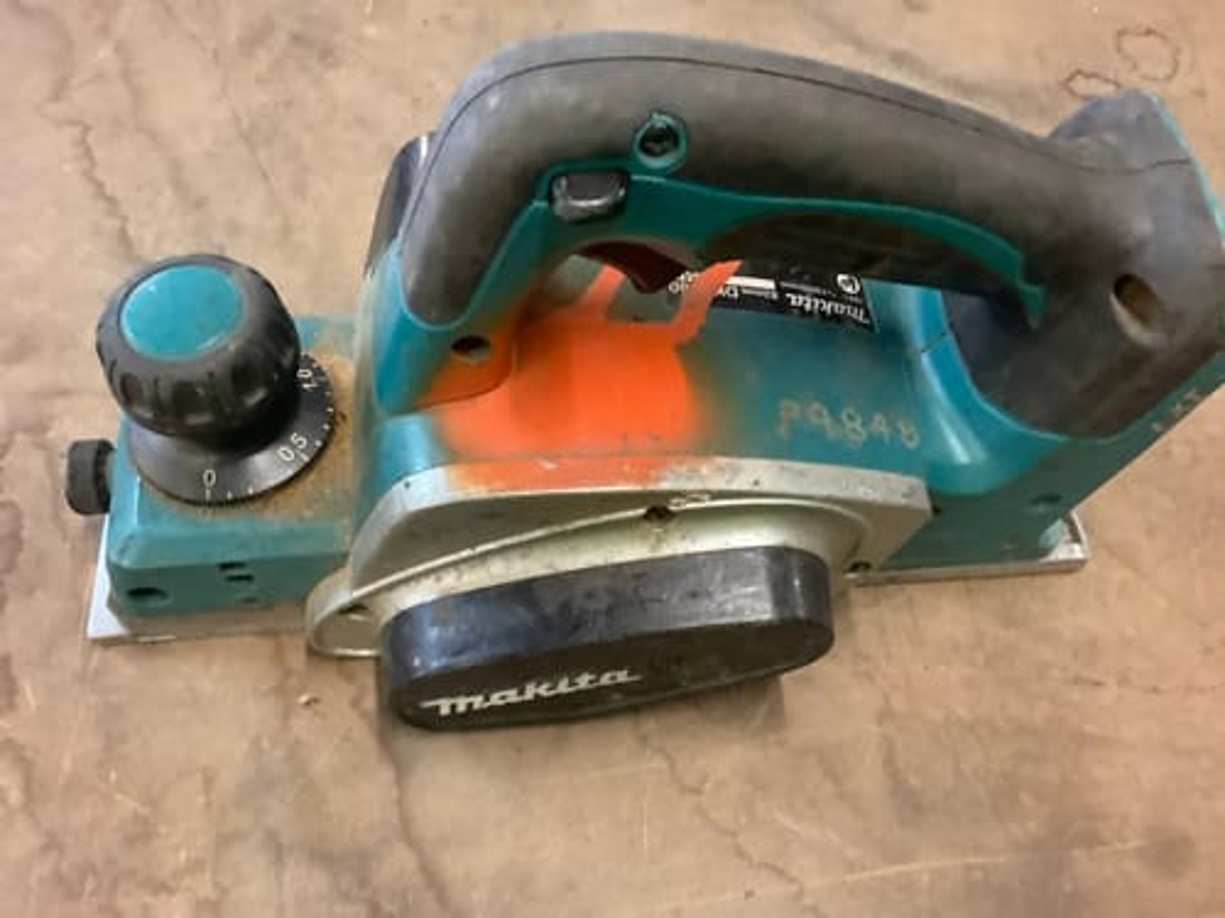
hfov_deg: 58.4
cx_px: 612
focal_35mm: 31
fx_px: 1097
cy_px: 459
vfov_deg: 45.4
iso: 500
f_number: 2.4
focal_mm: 3.3
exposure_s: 1/25
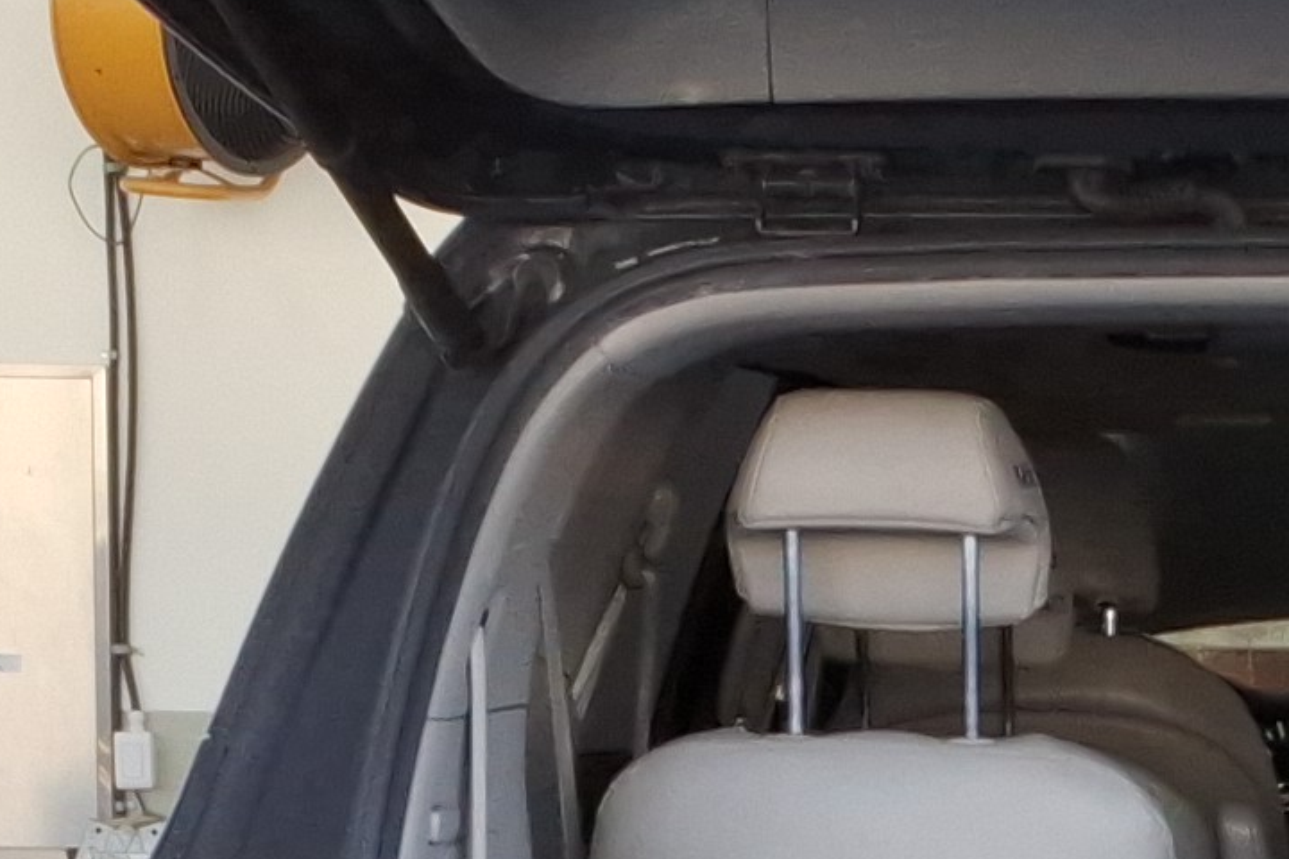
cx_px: 1176
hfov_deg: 15.3
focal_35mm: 132
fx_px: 4726
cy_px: 886
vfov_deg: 10.3
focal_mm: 2.91
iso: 32
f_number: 1.9
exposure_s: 1/201
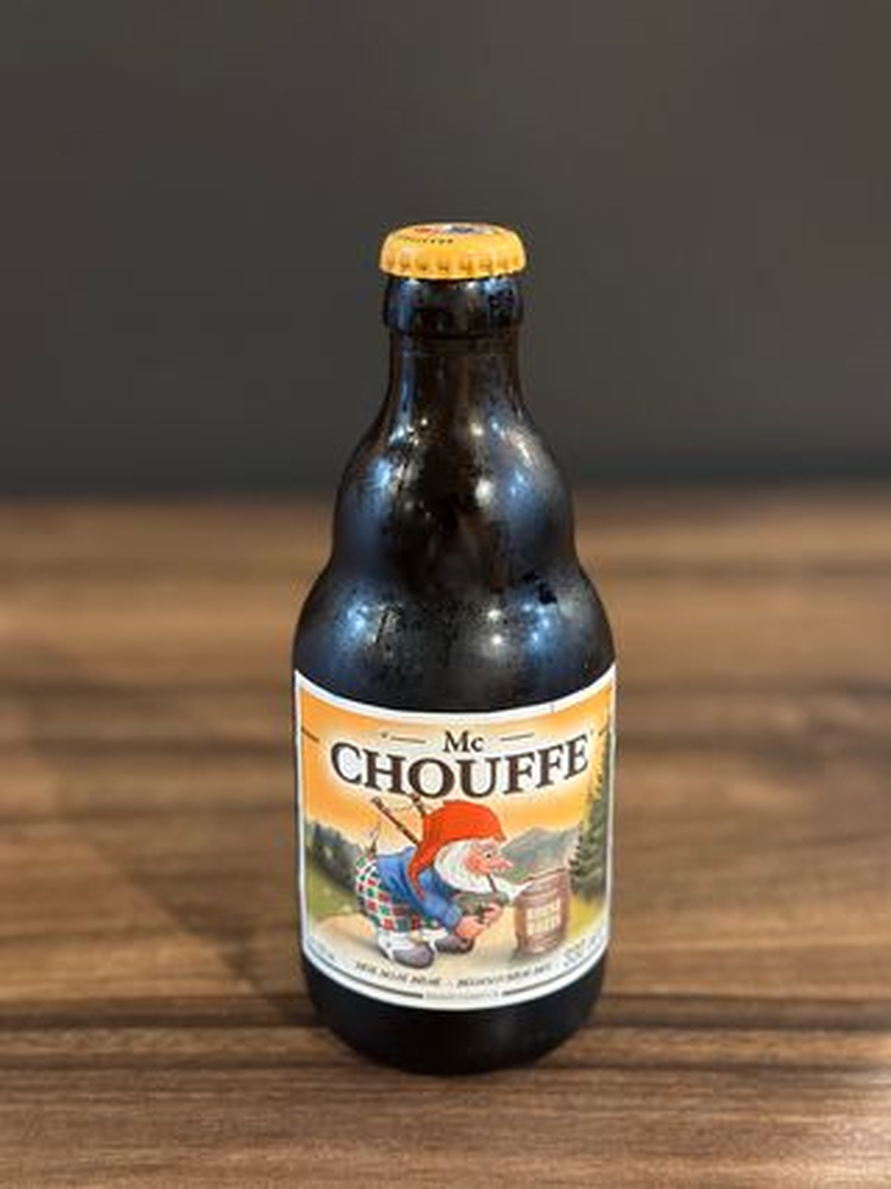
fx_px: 1648
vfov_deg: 39.7
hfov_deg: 30.3
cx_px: 446
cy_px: 594
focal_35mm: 48
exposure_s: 1/25
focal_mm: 6.86
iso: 640
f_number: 1.78
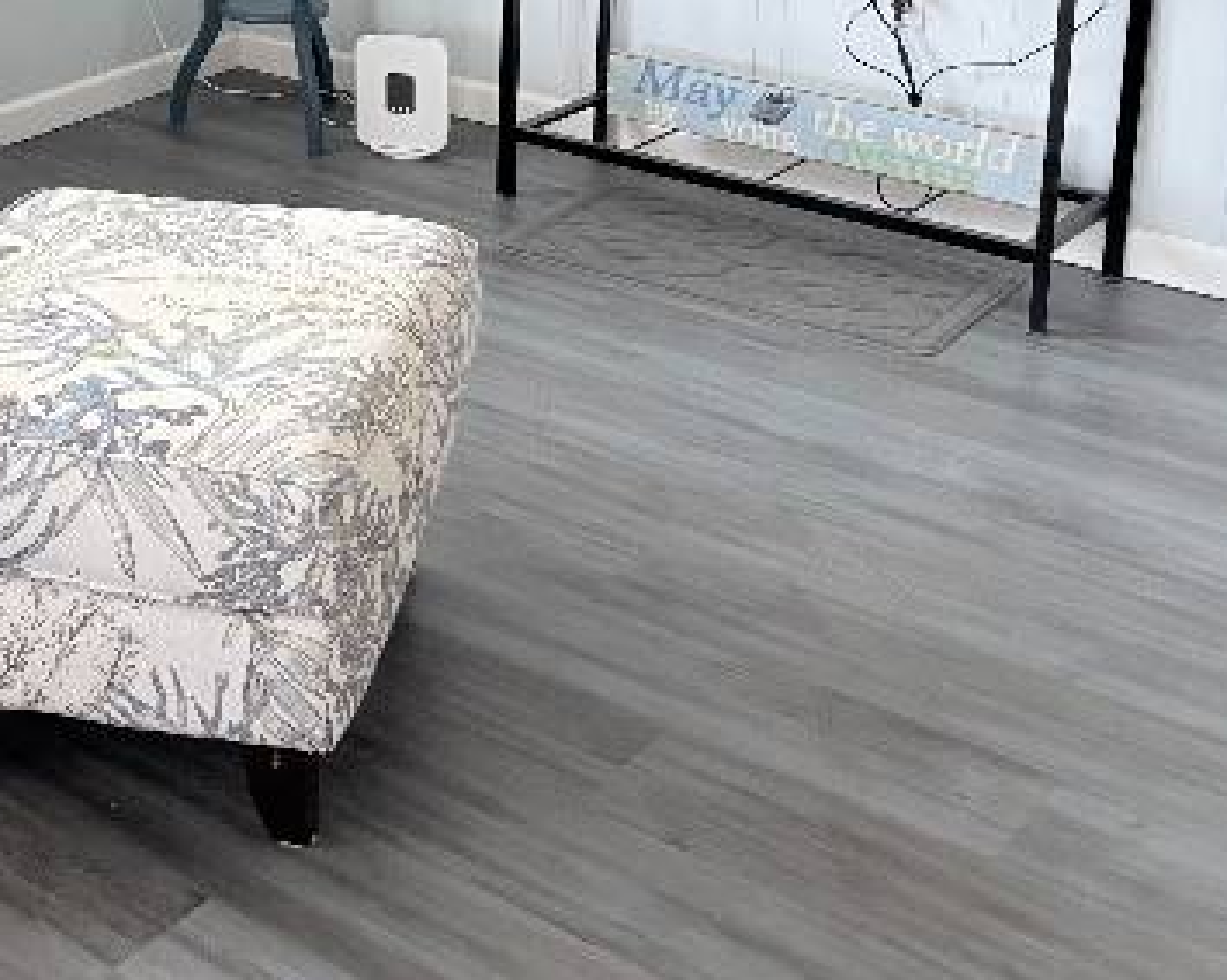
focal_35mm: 61
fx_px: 2215
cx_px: 142
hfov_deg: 29.8
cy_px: -12
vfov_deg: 23.8
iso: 200
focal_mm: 5.96
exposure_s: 1/120
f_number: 1.6
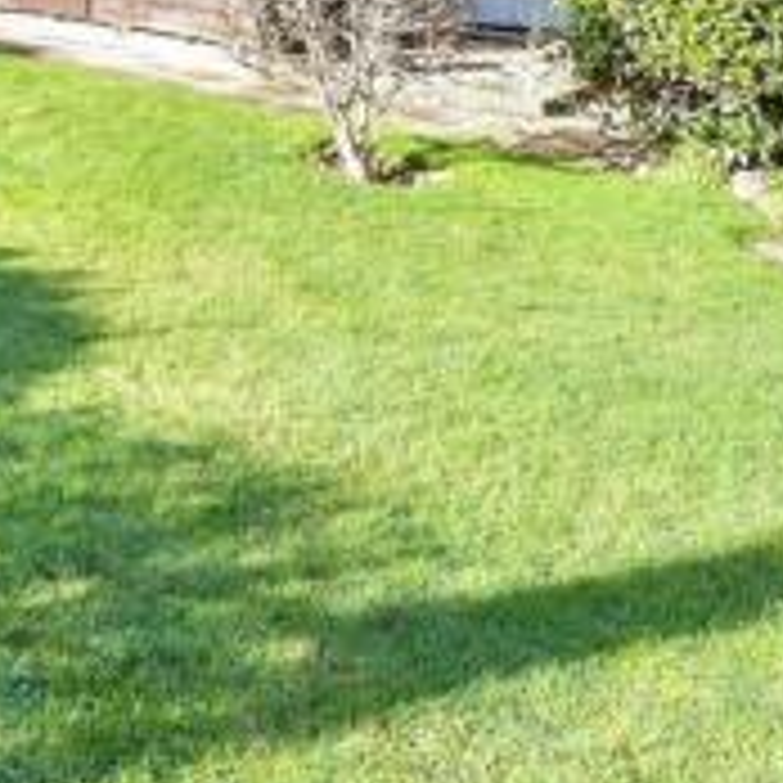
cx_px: -61
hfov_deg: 31.7
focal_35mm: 48
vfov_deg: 30.1
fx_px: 1228
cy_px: -160
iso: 160
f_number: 6.3
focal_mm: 10
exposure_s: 1/100
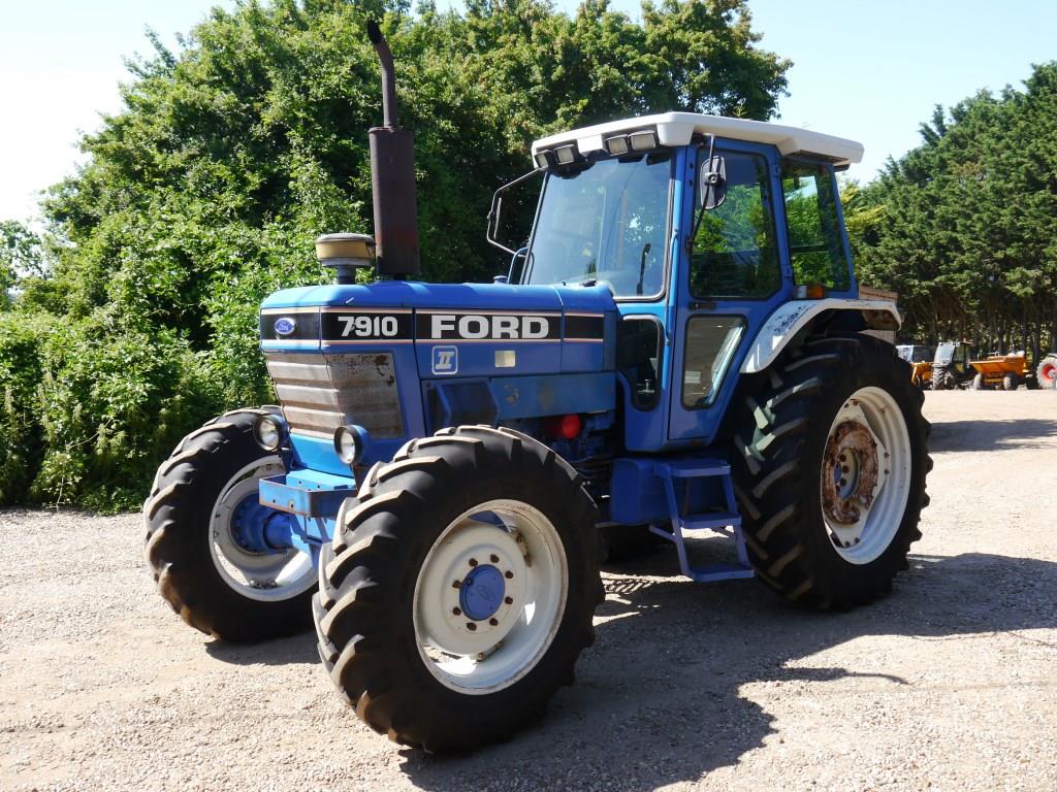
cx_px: 528
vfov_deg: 44.2
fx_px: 977
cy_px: 396
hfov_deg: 56.8
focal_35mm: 32
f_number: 5.6
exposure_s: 1/250
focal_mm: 16
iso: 160
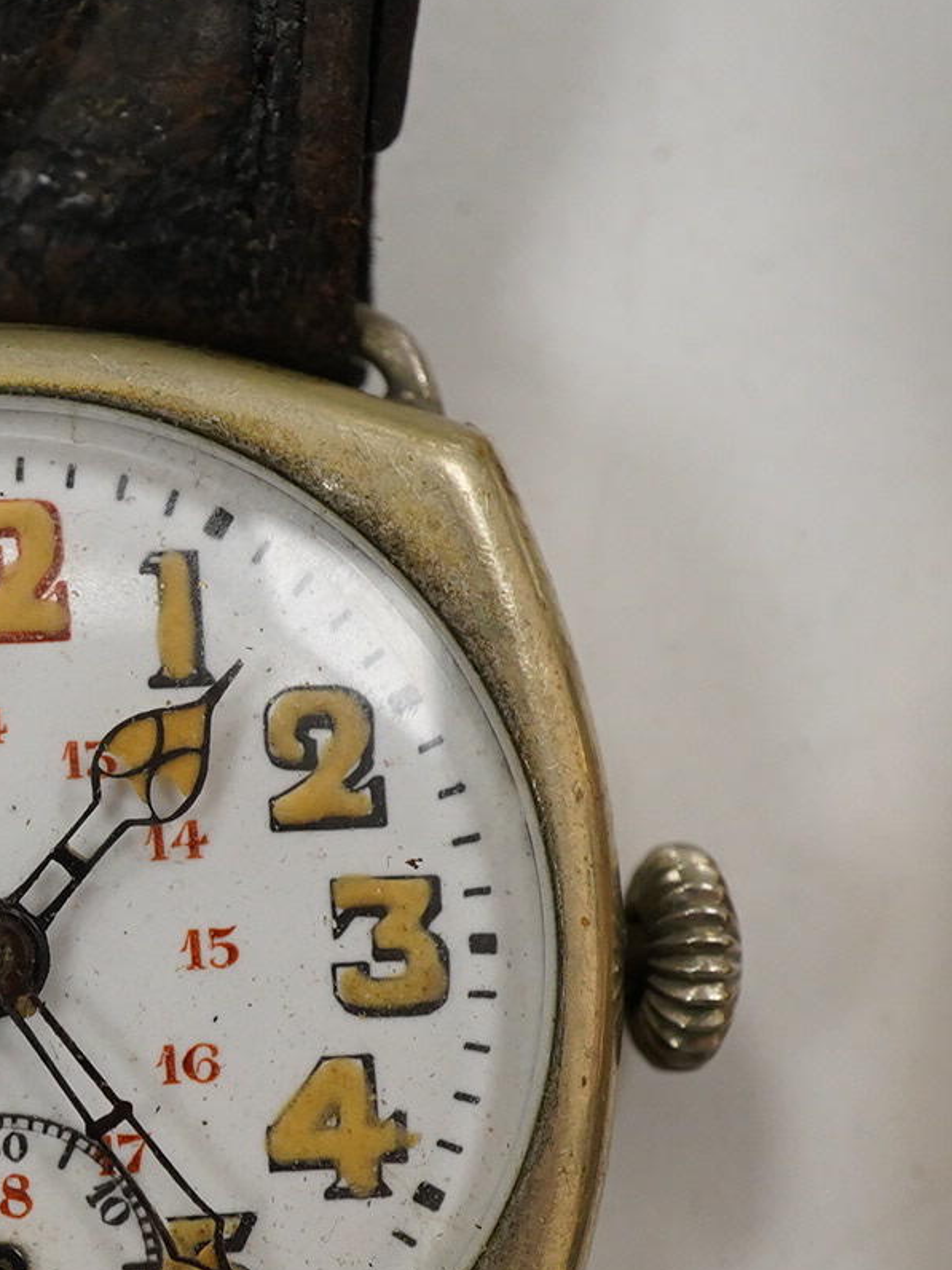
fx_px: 3924
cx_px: -131
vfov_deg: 18.3
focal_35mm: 107
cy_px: 935
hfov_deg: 13.5
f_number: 11
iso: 1250
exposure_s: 1/125
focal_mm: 30
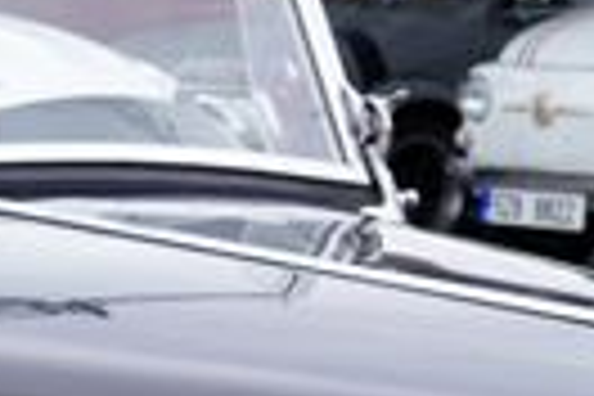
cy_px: 821
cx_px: 252
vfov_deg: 5.4
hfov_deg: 8.3
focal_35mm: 249
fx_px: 4108
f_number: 6.3
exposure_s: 1/100
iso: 100
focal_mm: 32
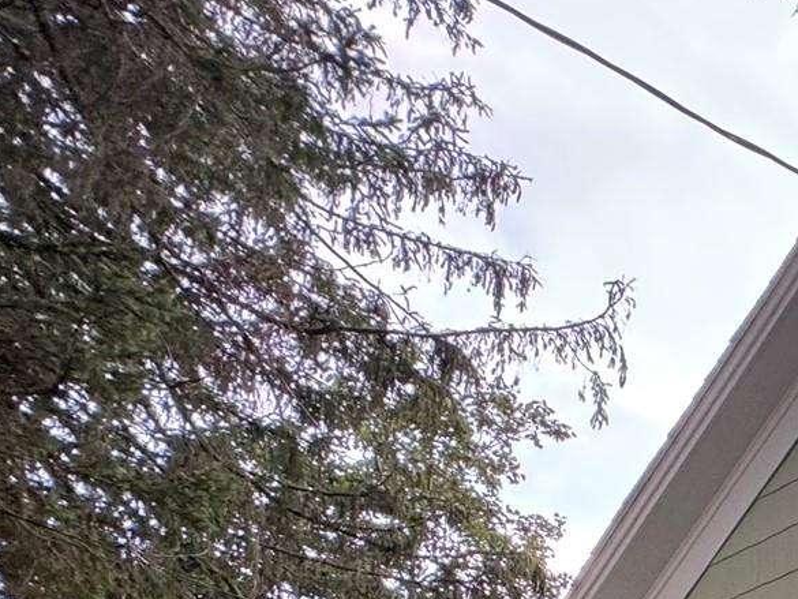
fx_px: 1130
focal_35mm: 49
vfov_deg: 22.0
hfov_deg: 25.9
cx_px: 1258
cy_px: 996
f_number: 2.2
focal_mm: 2.22
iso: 200
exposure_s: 1/99
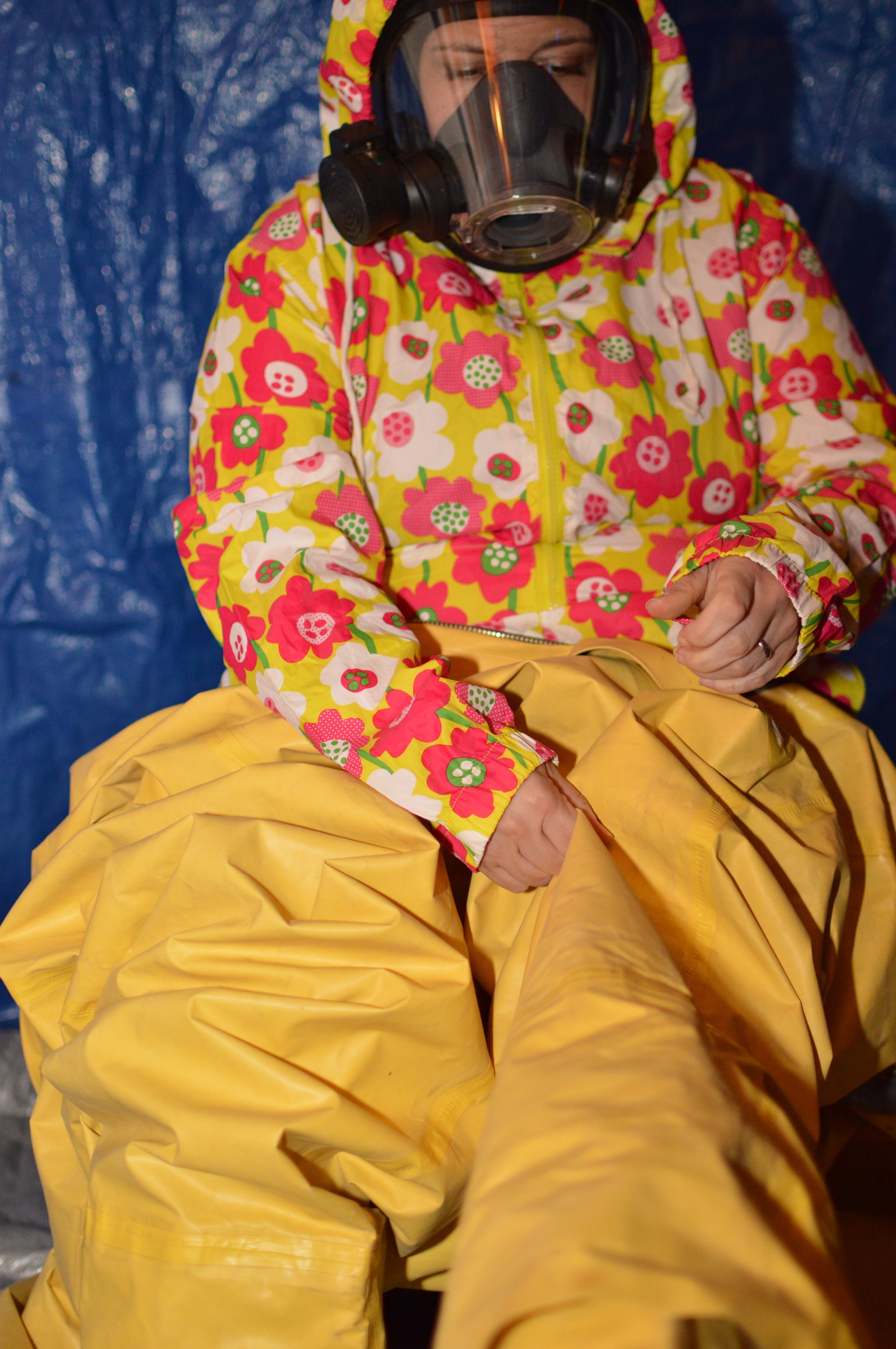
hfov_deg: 25.7
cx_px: 448
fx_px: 1963
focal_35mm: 52
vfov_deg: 37.9
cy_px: 674
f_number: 1.8
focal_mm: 35
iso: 800
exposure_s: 1/200
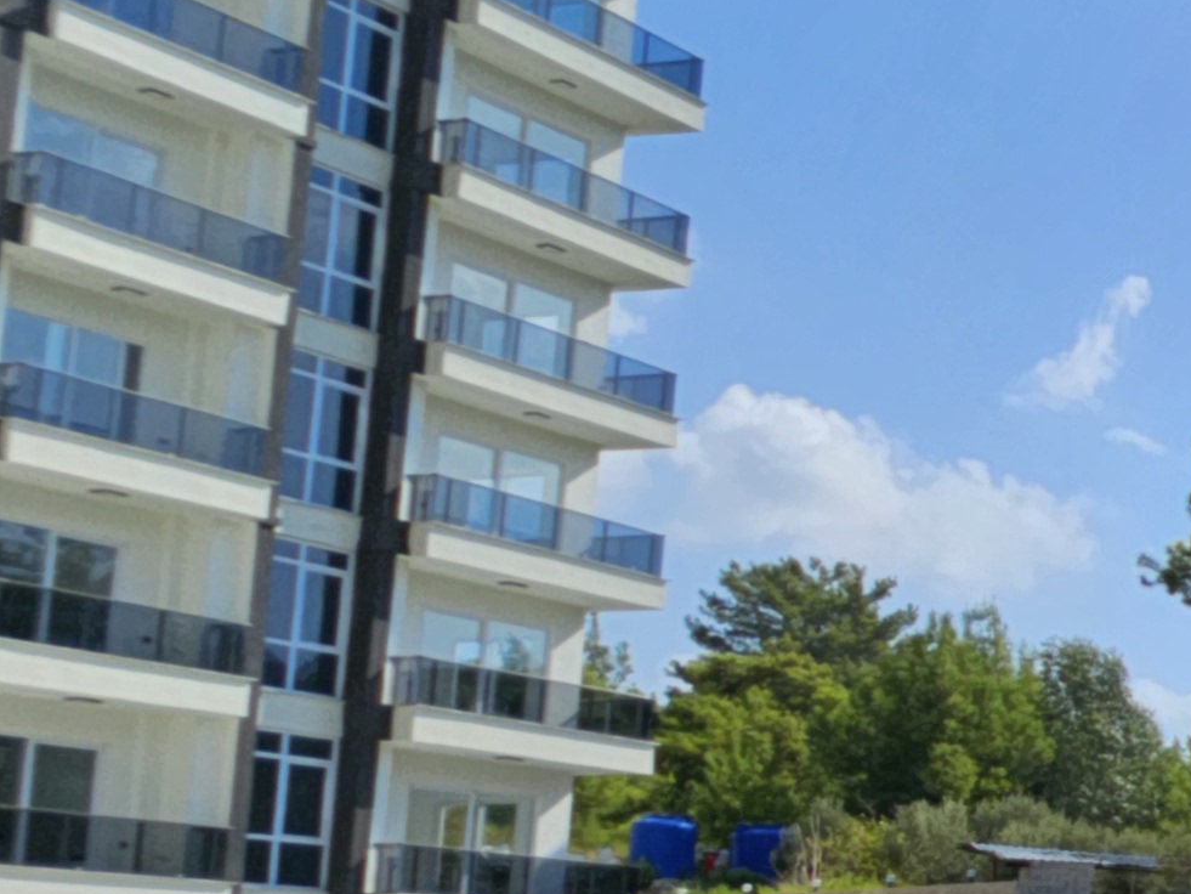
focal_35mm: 53
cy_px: 865
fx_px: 1824
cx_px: 2272
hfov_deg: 20.6
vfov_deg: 26.3
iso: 50
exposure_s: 1/3354
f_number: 2.2
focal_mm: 2.2
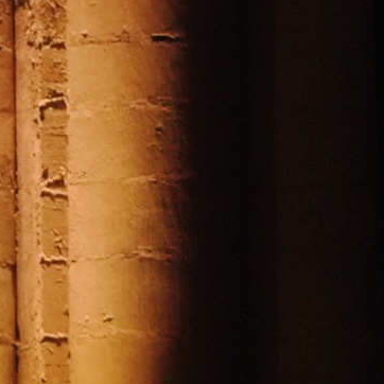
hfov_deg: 3.0
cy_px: 390
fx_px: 7091
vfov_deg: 3.1
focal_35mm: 565
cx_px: -1223
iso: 1600
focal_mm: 70
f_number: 2.8
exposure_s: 1/250
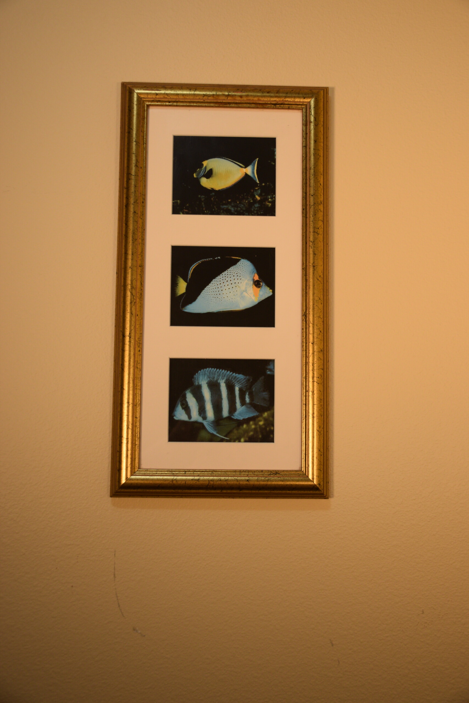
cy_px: 352
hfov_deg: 34.2
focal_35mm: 39
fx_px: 762
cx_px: 234
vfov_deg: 49.6
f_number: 5
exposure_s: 1/100
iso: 400
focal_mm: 26
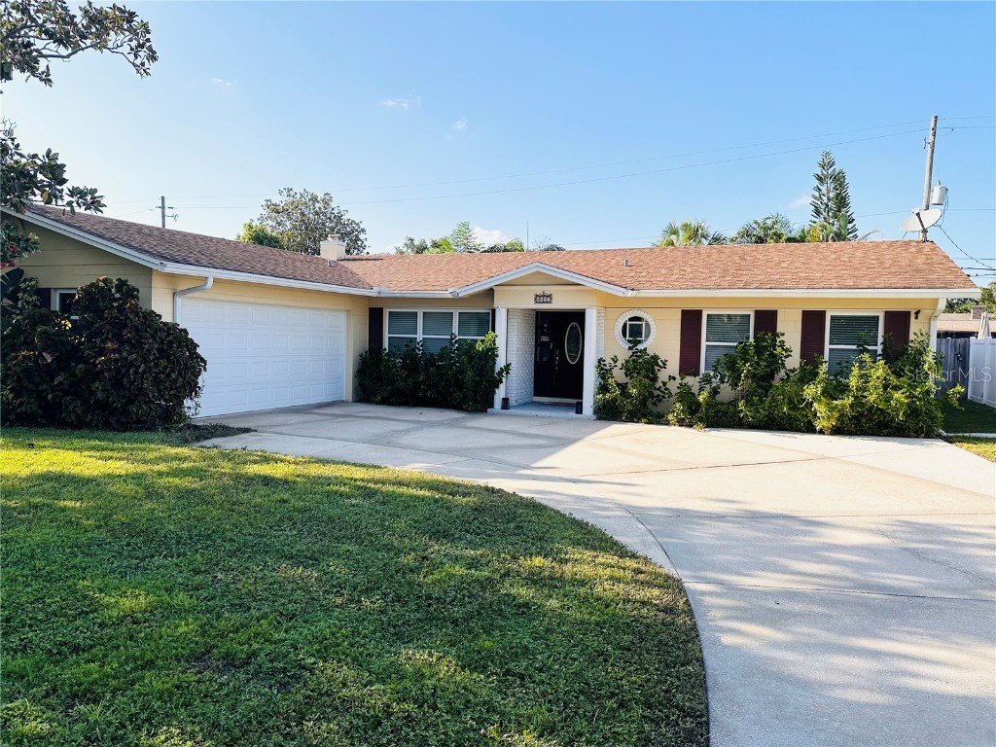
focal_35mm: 24
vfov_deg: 56.8
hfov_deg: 71.6
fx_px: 691
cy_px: 374
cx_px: 498
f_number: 1.78
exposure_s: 1/3356
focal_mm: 6.86
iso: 80
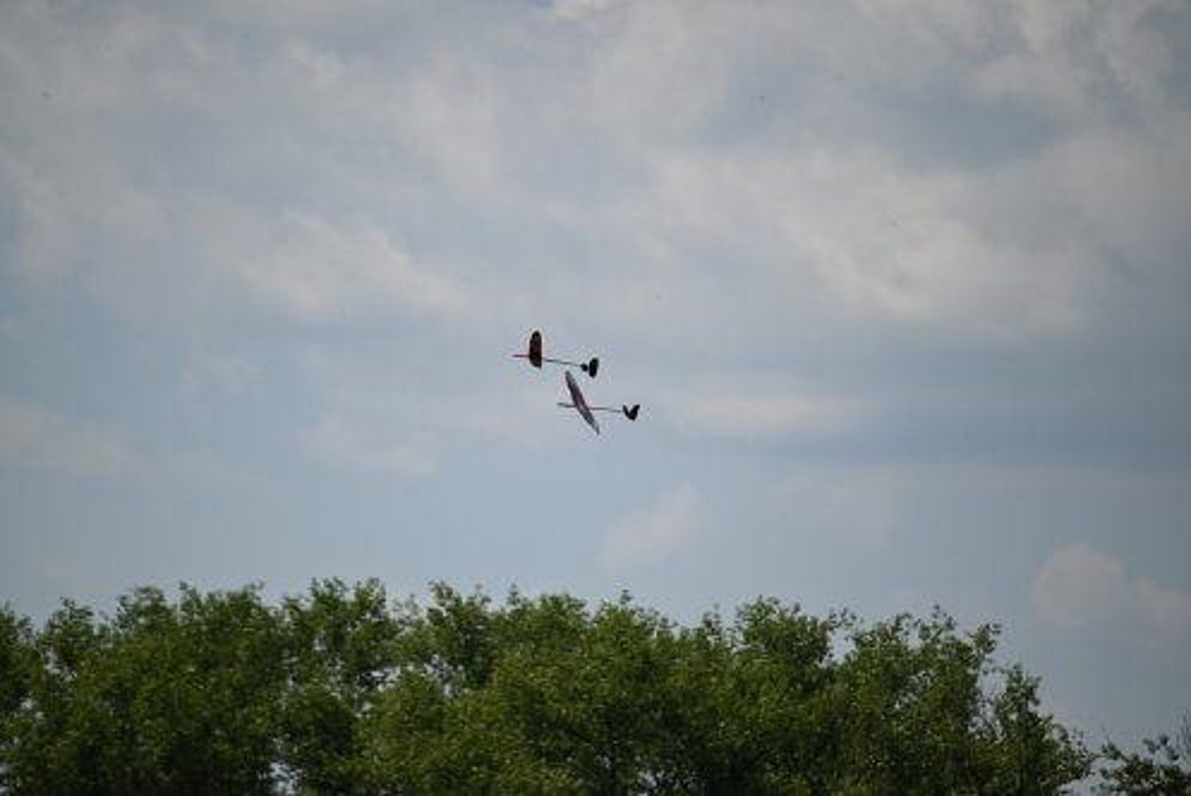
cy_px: 398
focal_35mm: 400
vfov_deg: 3.4
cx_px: 596
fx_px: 13240
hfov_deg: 5.2
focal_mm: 400
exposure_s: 1/3200
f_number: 7.1
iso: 320
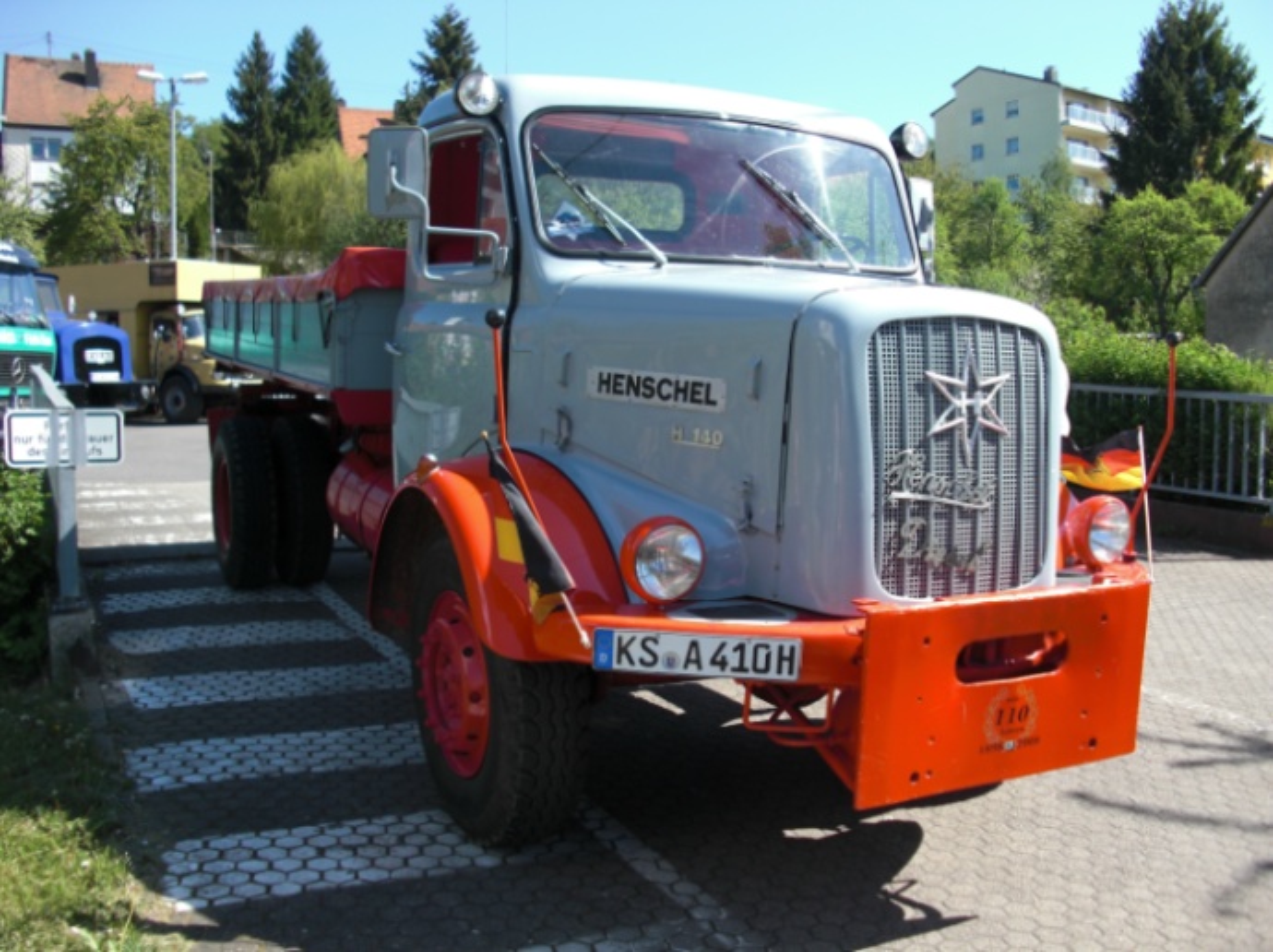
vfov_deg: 39.6
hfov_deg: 51.4
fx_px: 1323
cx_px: 636
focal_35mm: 36
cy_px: 476
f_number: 2.8
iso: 50
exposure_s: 1/320
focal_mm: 6.3
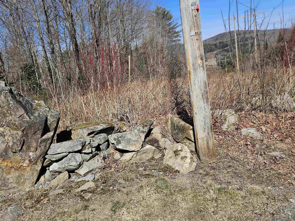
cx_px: 133
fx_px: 239
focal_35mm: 28
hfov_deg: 63.3
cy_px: 93
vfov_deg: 49.6
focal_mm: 5.4
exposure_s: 1/2016
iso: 25
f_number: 1.8
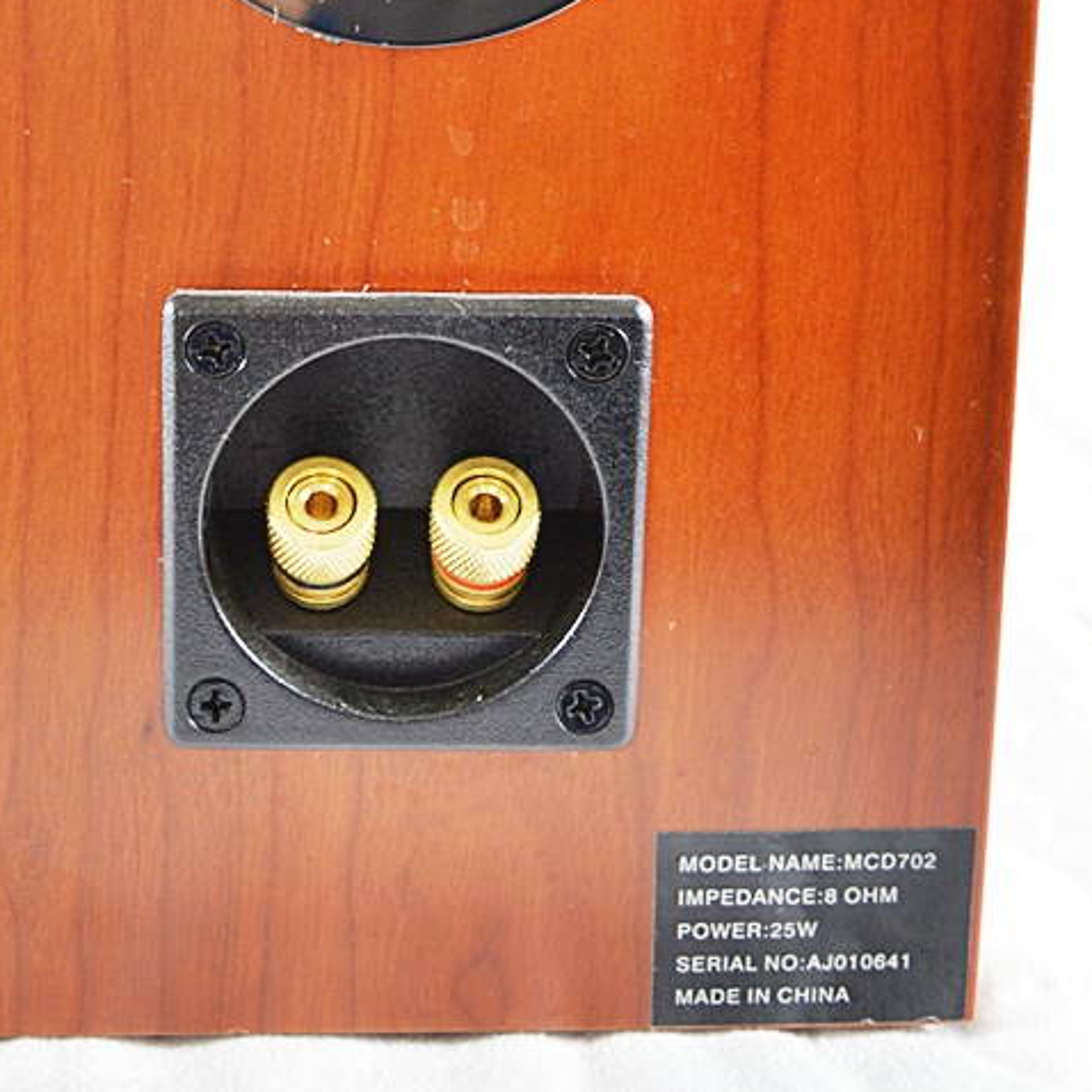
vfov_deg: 25.8
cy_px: 55
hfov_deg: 26.8
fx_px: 2284
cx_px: 387
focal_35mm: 64
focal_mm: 24
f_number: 4
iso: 560
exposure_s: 1/15
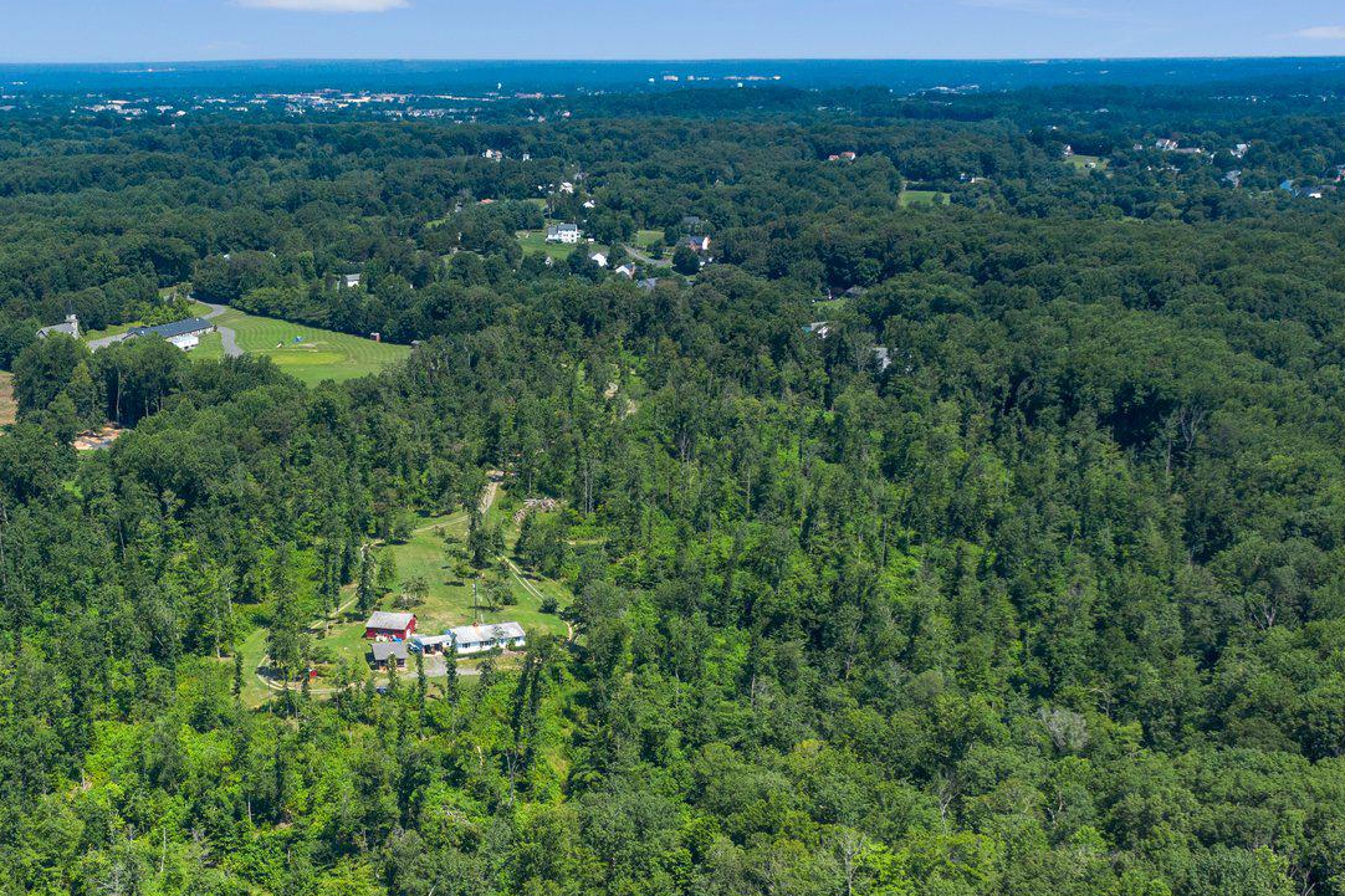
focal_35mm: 53
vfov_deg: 25.4
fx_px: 1980
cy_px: 599
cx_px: 436
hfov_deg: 37.1
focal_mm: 10.26
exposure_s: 1/640
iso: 100
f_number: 4
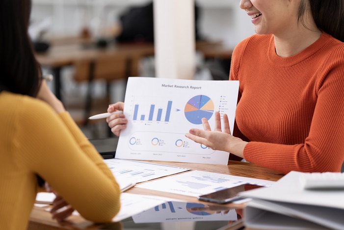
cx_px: 172
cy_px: 115
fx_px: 1195
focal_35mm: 125
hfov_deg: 16.4
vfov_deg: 11.0
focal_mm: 125
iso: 200
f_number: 2.8
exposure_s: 1/125
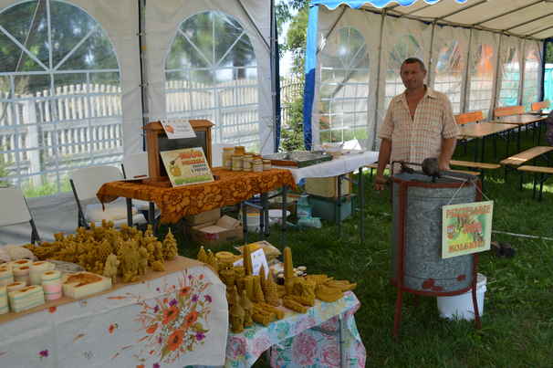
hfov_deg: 49.6
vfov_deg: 34.2
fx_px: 599
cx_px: 276
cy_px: 184
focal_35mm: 39
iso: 100
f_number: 6.3
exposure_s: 1/160
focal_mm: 26
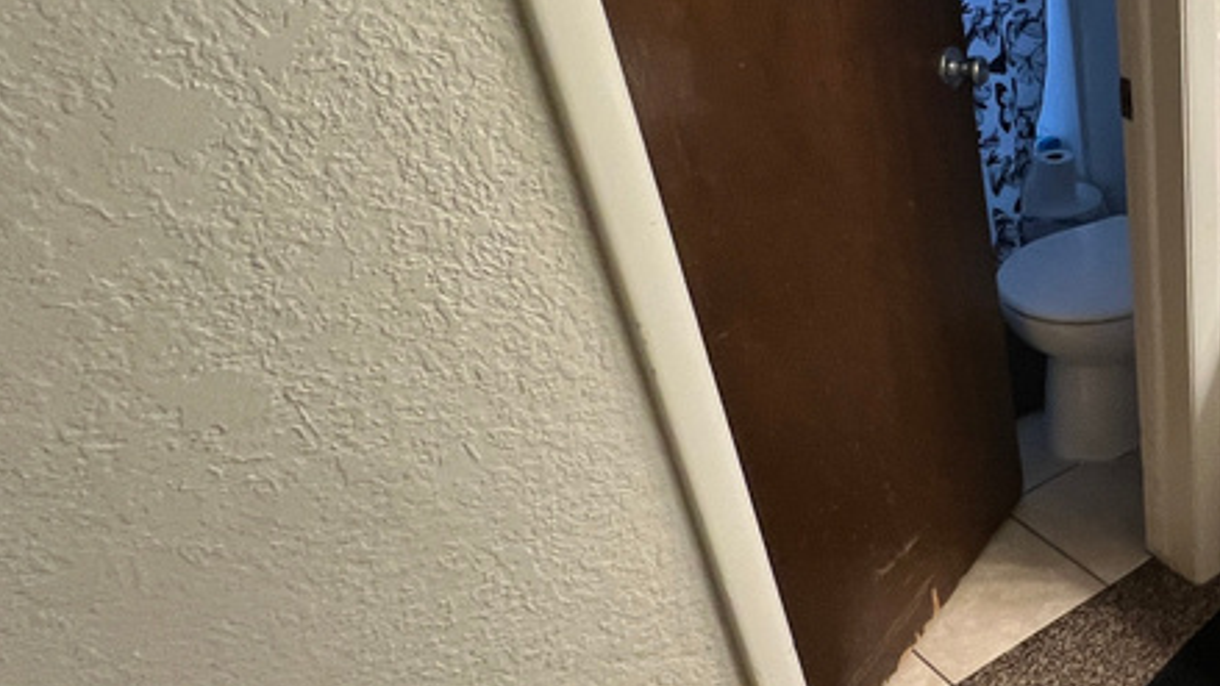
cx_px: 1331
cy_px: 372
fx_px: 1068
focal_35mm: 33
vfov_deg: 35.6
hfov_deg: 45.3
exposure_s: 1/60
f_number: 1.8
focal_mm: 1.57
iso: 250
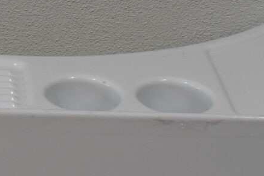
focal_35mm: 158
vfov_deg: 8.7
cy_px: 83
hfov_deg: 12.7
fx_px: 1159
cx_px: -60
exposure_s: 1/125
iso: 220
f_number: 5.6
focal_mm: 18
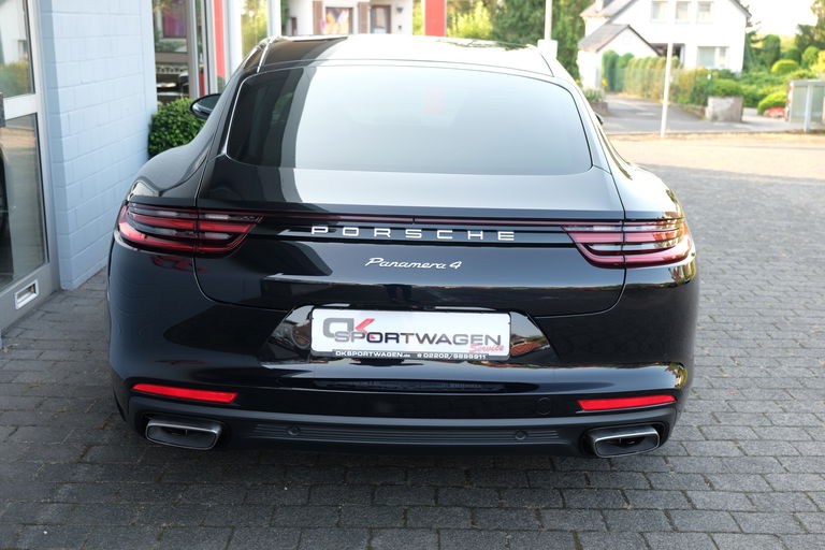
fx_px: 1031
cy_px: 275
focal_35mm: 45
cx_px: 412
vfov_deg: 29.9
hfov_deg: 43.6
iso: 200
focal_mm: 30.2
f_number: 3.6
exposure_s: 1/100
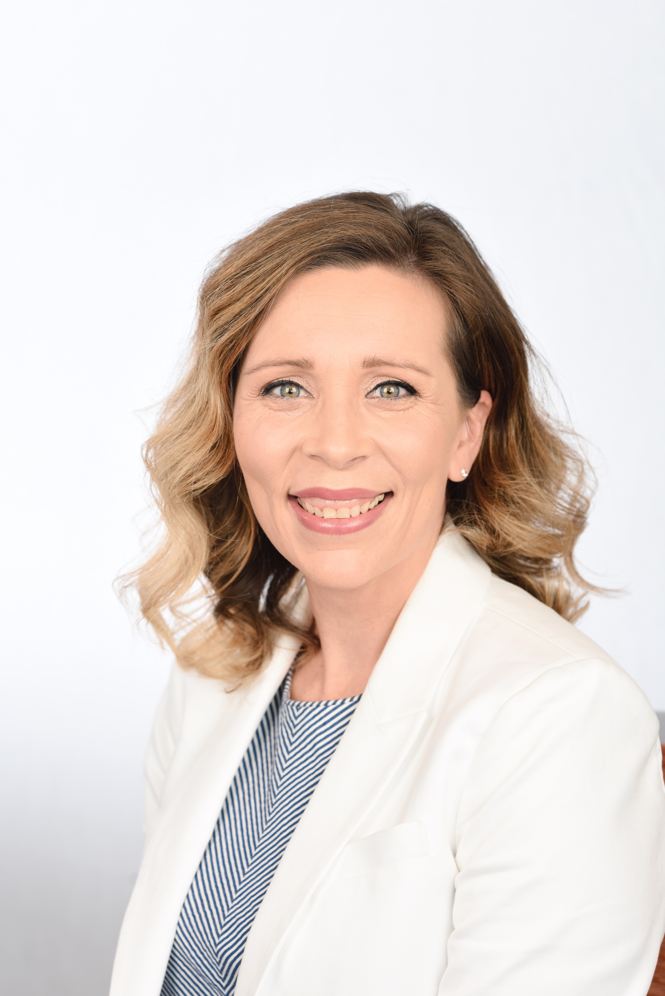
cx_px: 332
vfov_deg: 15.2
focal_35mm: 135
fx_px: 3738
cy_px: 498
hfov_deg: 10.2
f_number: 5
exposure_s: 1/100
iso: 400
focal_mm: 135
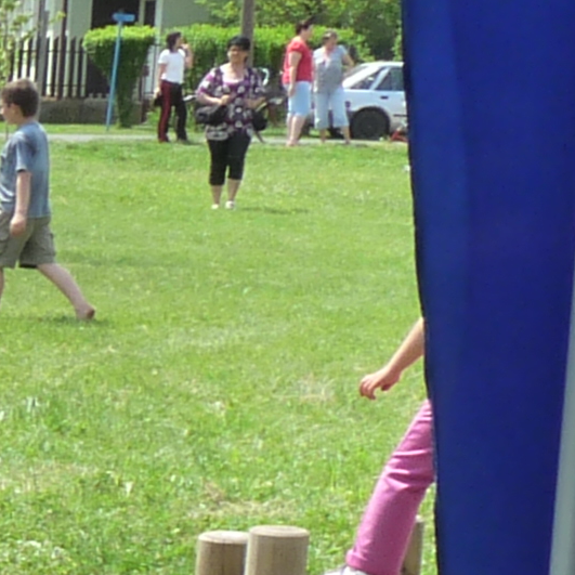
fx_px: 3082
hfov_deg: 9.3
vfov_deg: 10.5
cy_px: 672
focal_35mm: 164
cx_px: -896
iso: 160
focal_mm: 4.8
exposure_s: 1/250
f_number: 5.6
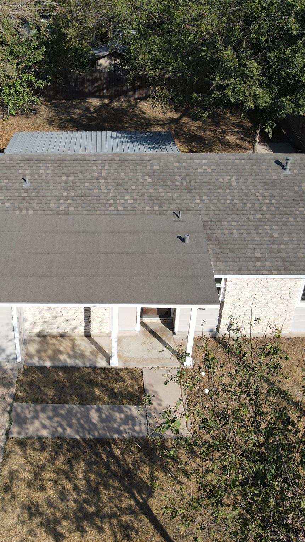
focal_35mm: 35
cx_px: 91
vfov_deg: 56.6
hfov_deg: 33.3
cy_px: 271
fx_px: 503
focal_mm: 4.5
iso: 100
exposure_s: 1/640
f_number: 2.8
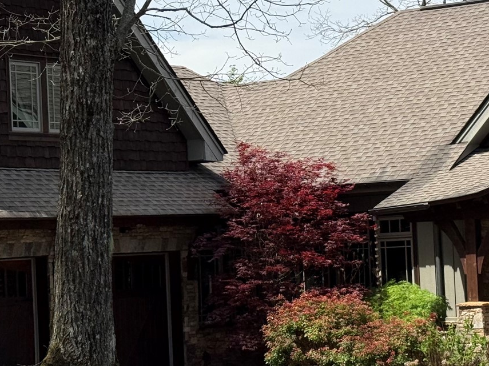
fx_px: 1624
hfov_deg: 17.1
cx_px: 287
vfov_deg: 12.9
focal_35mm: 115
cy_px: 183
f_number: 1.78
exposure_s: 1/4098
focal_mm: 6.76
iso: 80
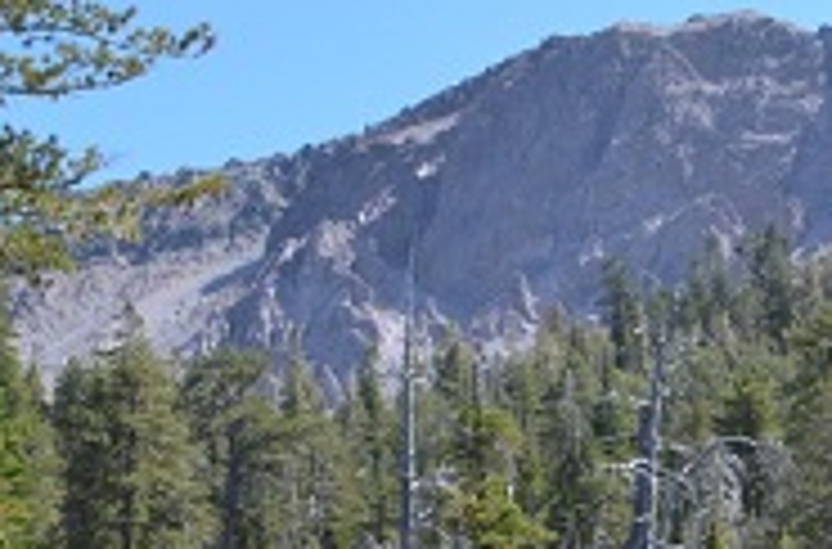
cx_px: 841
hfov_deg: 18.6
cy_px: 479
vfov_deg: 12.6
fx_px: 2465
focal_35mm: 107
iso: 200
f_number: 8
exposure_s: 1/250
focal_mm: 22
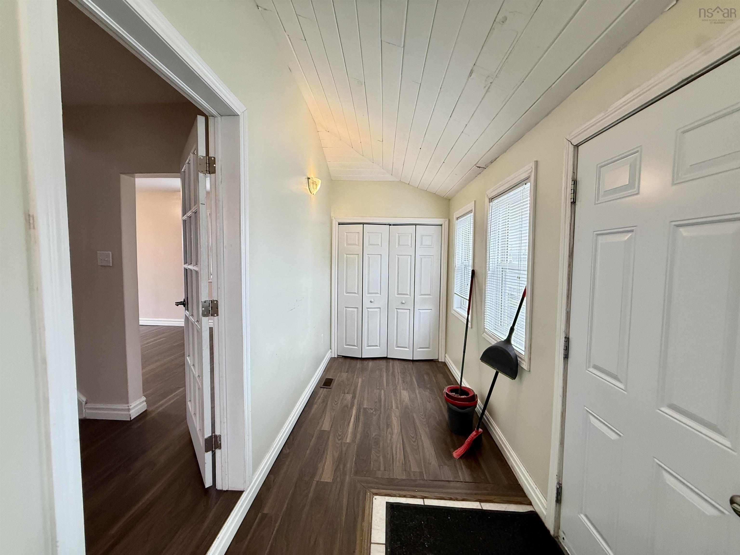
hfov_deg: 102.1
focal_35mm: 14
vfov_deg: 85.7
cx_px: 370
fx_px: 299
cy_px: 278
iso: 500
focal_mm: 2.22
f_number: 2.2
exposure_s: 1/120
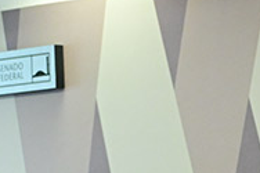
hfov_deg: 7.9
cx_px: 310
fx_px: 1876
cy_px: 318
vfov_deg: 5.2
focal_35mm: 260
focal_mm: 38
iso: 4000
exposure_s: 1/250
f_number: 3.5
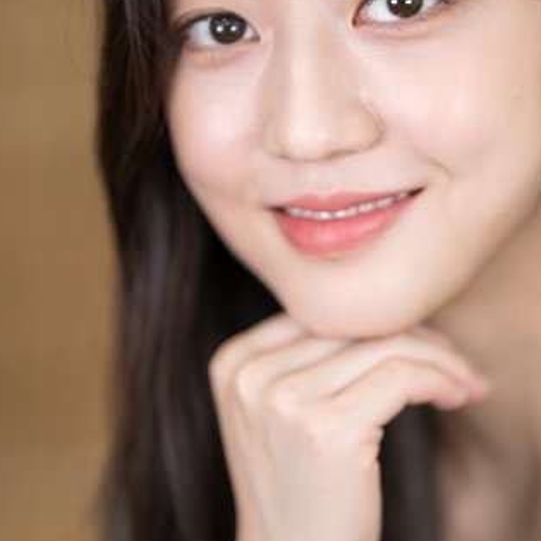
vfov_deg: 8.9
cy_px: 243
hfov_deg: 8.9
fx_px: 3466
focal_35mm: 196
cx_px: 422
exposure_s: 1/200
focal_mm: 85
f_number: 1.4
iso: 125
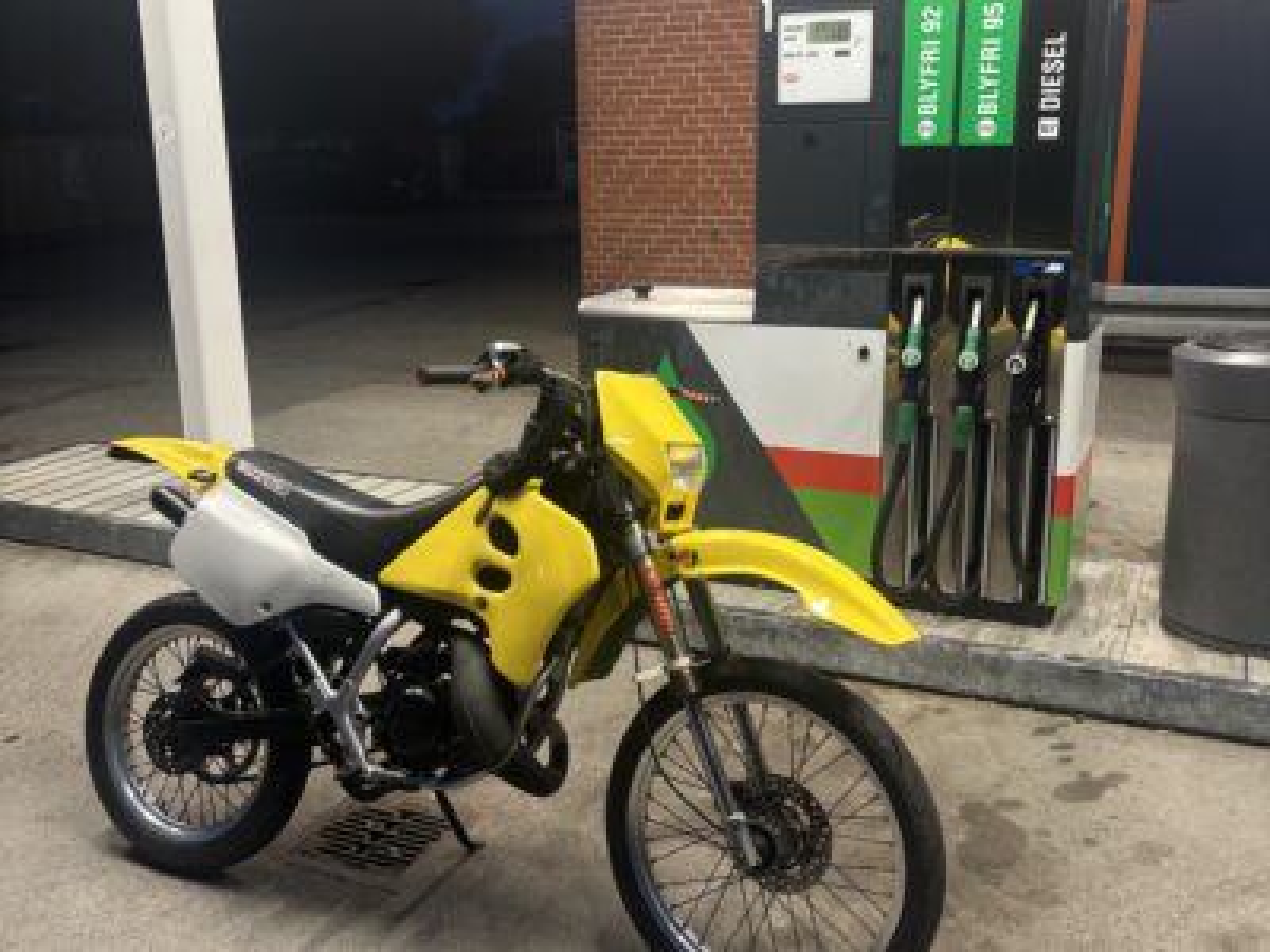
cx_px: 635
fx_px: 954
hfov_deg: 67.3
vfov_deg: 53.1
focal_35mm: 26
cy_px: 476
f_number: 1.6
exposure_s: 1/60
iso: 320
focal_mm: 5.96
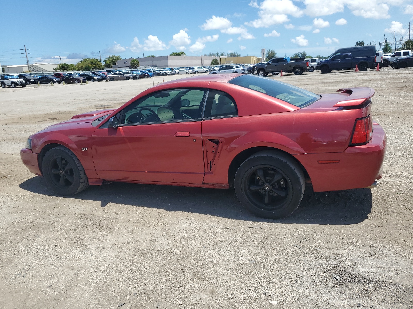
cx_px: 206
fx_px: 310
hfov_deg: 67.3
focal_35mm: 26
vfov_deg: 53.1
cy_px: 154
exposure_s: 1/3333
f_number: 1.5
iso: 50
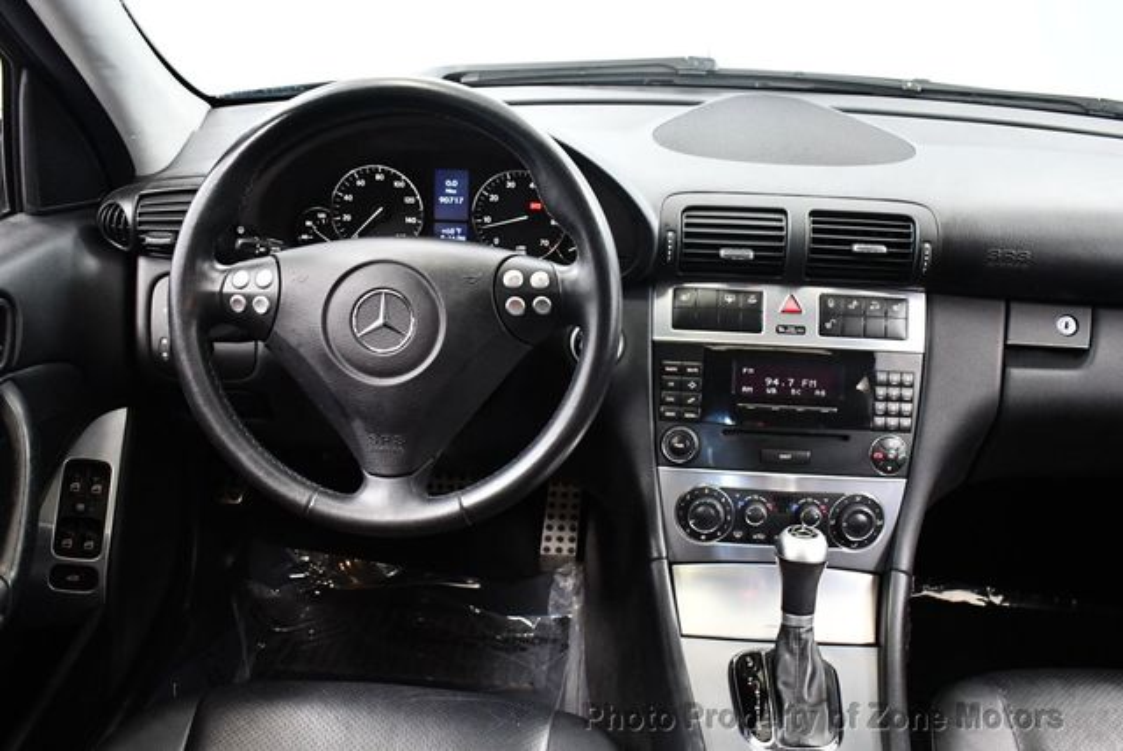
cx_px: 562
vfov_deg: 36.9
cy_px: 376
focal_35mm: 36
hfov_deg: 53.1
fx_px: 1124
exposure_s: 1/60
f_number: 3.5
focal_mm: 18
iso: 4000
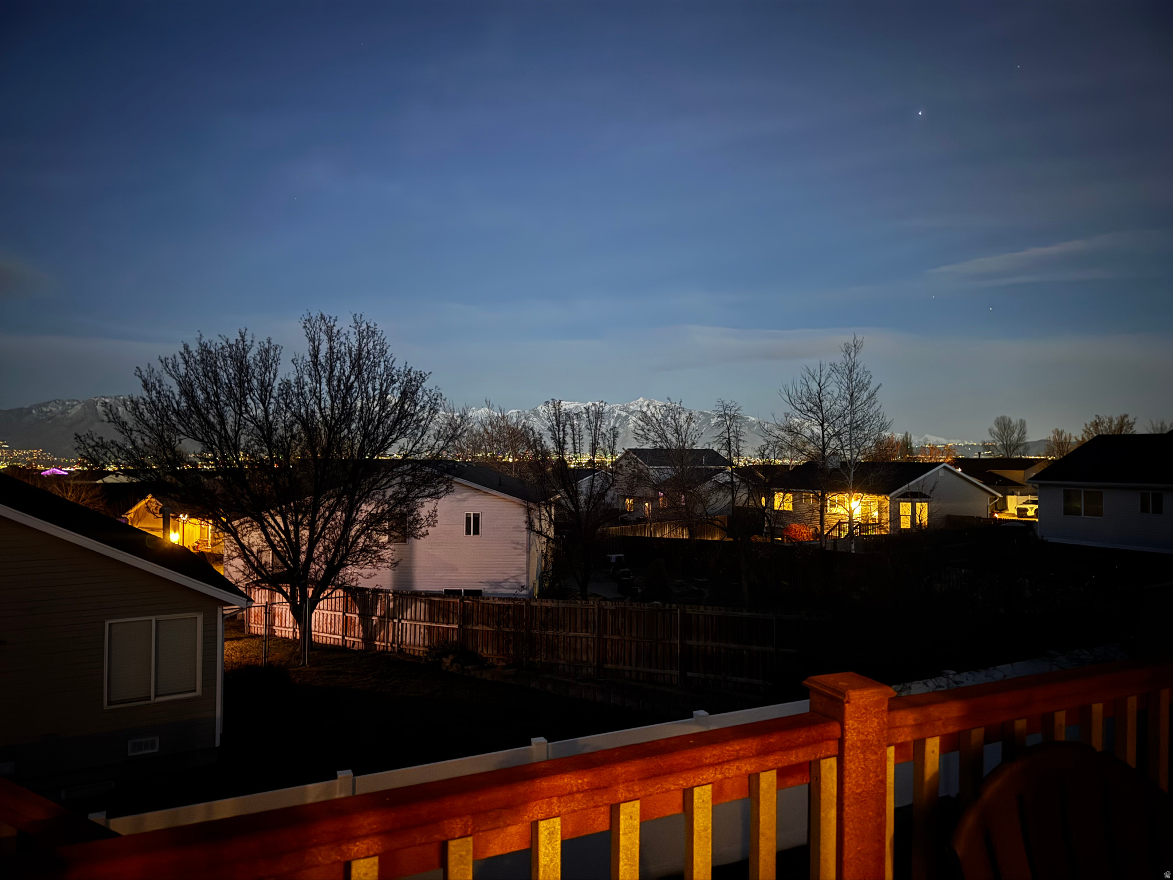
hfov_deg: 71.6
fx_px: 813
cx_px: 586
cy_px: 440
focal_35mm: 24
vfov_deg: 56.8
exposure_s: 1/5
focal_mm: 6.76
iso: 2500
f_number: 1.78
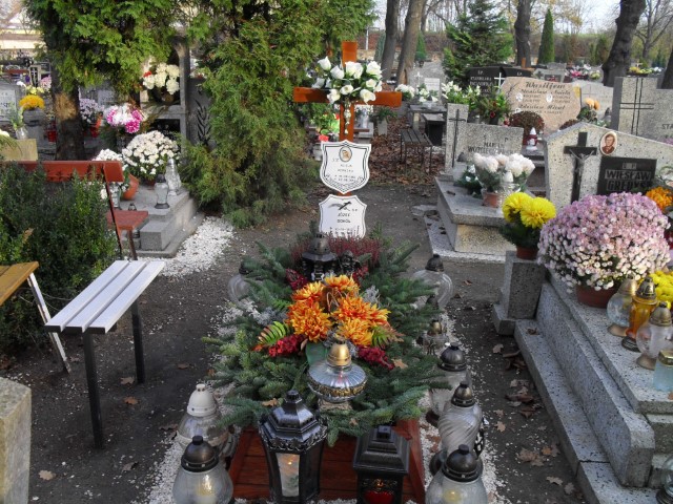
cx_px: 336
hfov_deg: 52.6
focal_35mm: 35
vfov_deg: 40.7
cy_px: 252
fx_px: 680
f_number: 3.2
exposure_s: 1/125
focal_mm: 6.3
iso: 100
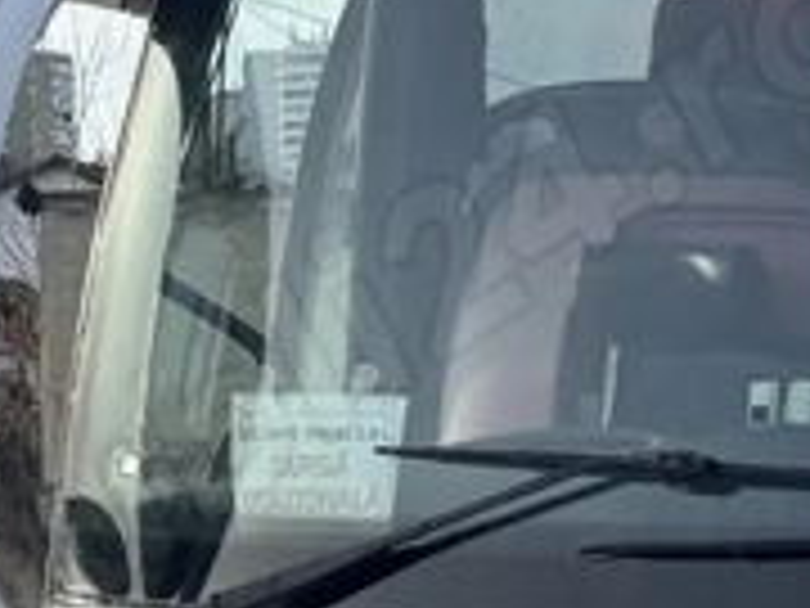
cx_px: 1966
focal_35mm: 133
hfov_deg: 11.9
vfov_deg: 11.1
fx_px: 3112
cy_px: 401
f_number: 1.78
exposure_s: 1/2506
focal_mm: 6.76
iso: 80
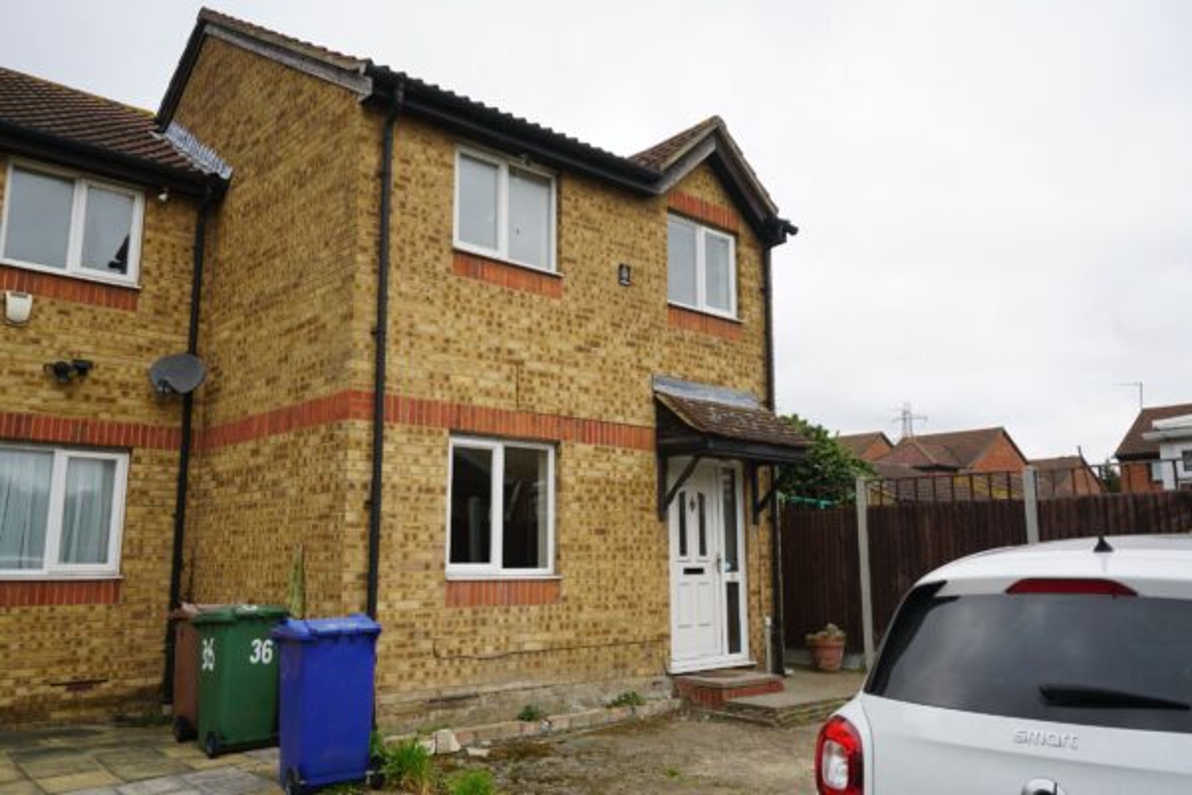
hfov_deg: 63.7
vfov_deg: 45.0
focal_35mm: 29
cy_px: 398
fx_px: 960
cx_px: 596
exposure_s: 1/80
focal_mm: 29
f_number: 8
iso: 100
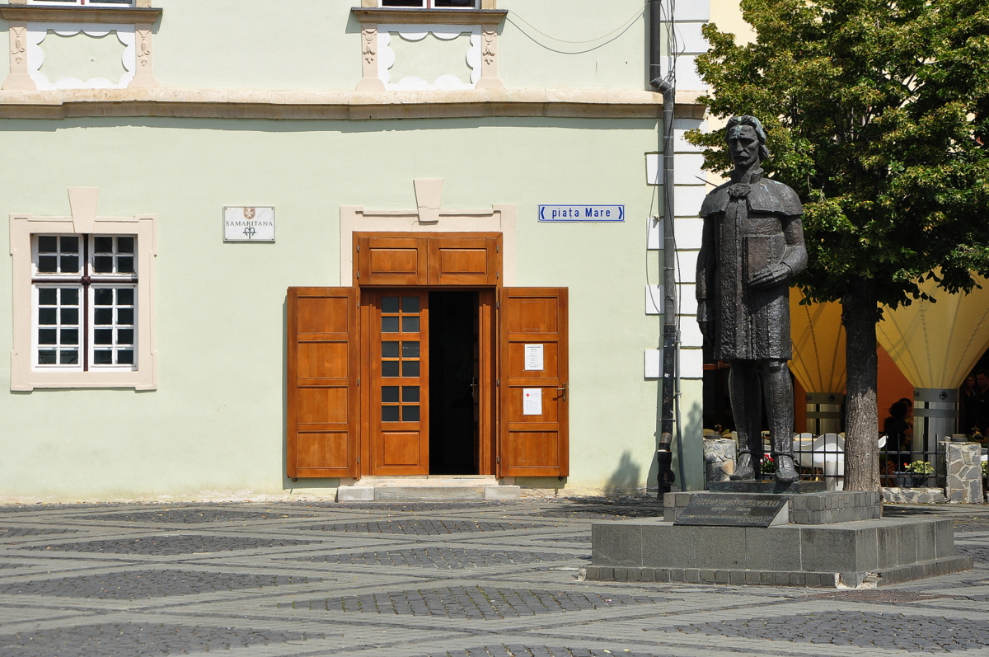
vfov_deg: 12.1
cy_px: 328
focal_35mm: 112
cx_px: 494
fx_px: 3087
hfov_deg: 18.2
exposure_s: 1/1000
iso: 400
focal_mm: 75
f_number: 9
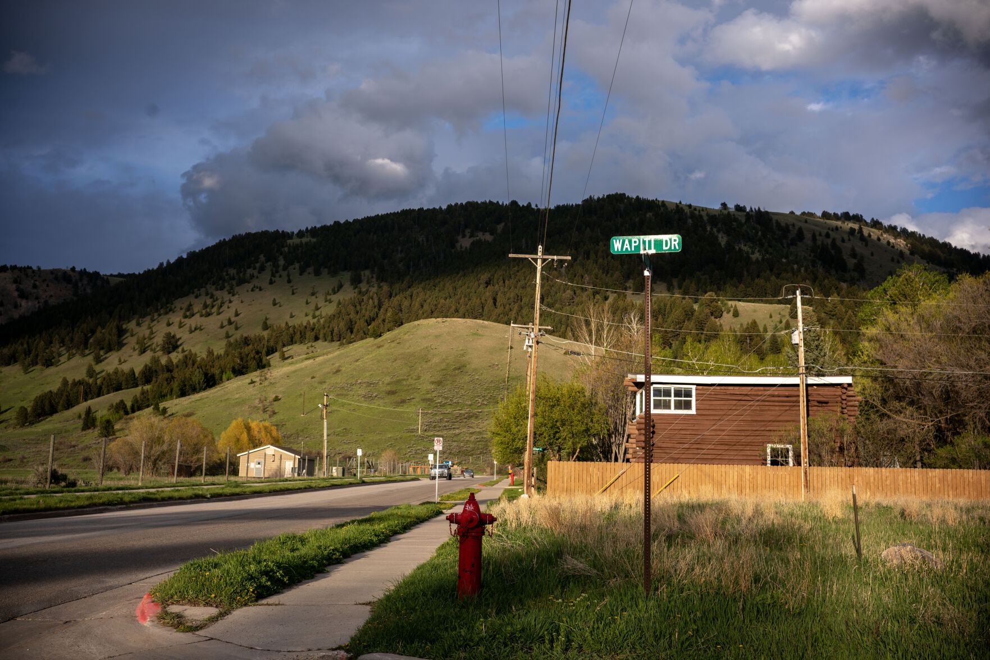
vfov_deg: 37.9
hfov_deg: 54.4
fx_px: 963
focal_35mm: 35
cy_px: 330
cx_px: 495
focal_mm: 35
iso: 50
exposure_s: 1/320
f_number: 6.3
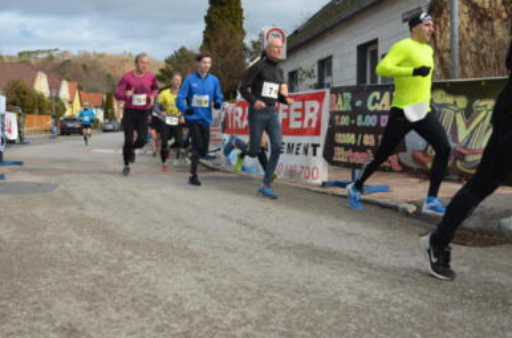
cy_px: 140
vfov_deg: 37.5
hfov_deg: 54.1
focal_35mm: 35
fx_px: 496
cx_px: 200
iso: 400
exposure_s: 1/1000
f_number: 4.8
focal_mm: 18
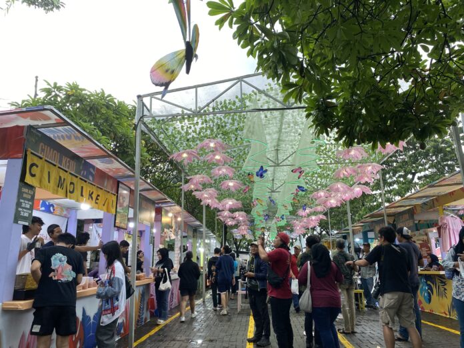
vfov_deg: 53.1
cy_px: 174
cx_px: 232
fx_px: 349
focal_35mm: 26
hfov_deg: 67.3
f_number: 1.8
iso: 50
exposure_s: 1/100
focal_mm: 4.25
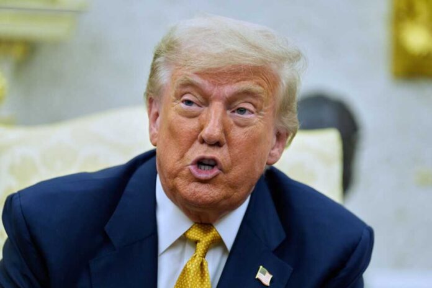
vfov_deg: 6.9
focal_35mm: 200
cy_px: 144
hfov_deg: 10.3
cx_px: 216
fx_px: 2400
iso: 2500
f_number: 3.2
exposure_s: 1/500
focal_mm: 200
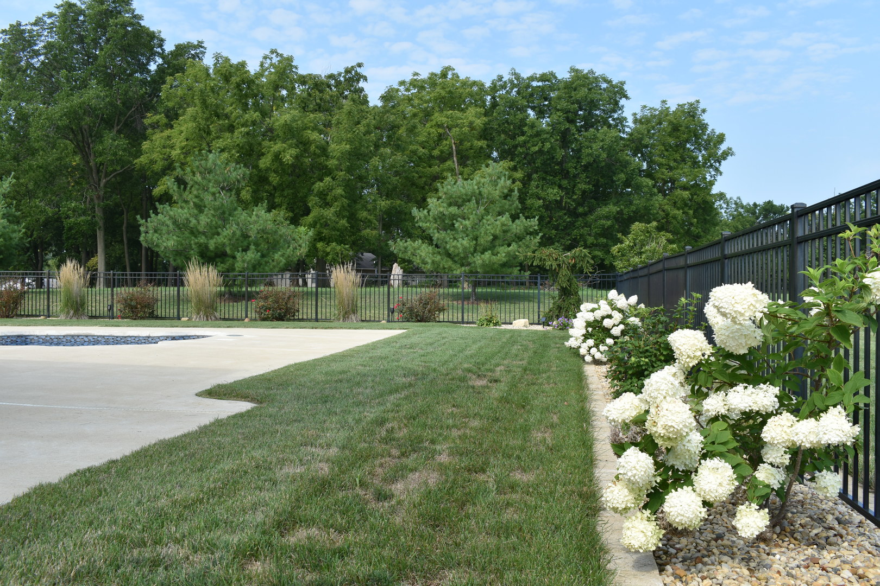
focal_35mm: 33
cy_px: 293
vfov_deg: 40.0
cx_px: 440
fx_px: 807
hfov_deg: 57.2
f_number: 8
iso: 180
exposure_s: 1/250
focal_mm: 22
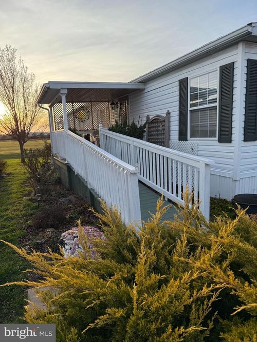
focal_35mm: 24
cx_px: 128
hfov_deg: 56.8
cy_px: 171
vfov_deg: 71.6
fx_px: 238
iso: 100
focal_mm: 6.76
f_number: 1.78
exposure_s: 1/1949
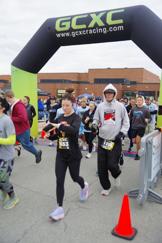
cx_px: 81
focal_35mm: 35
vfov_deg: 54.4
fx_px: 236
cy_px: 122
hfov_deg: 37.9
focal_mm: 35
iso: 200
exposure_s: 1/250
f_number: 2.8
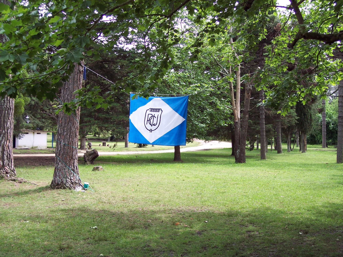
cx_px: 172
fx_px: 515
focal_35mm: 52
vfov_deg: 28.0
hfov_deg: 36.8
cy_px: 128
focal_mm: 10.7
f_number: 4
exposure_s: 1/180
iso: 100
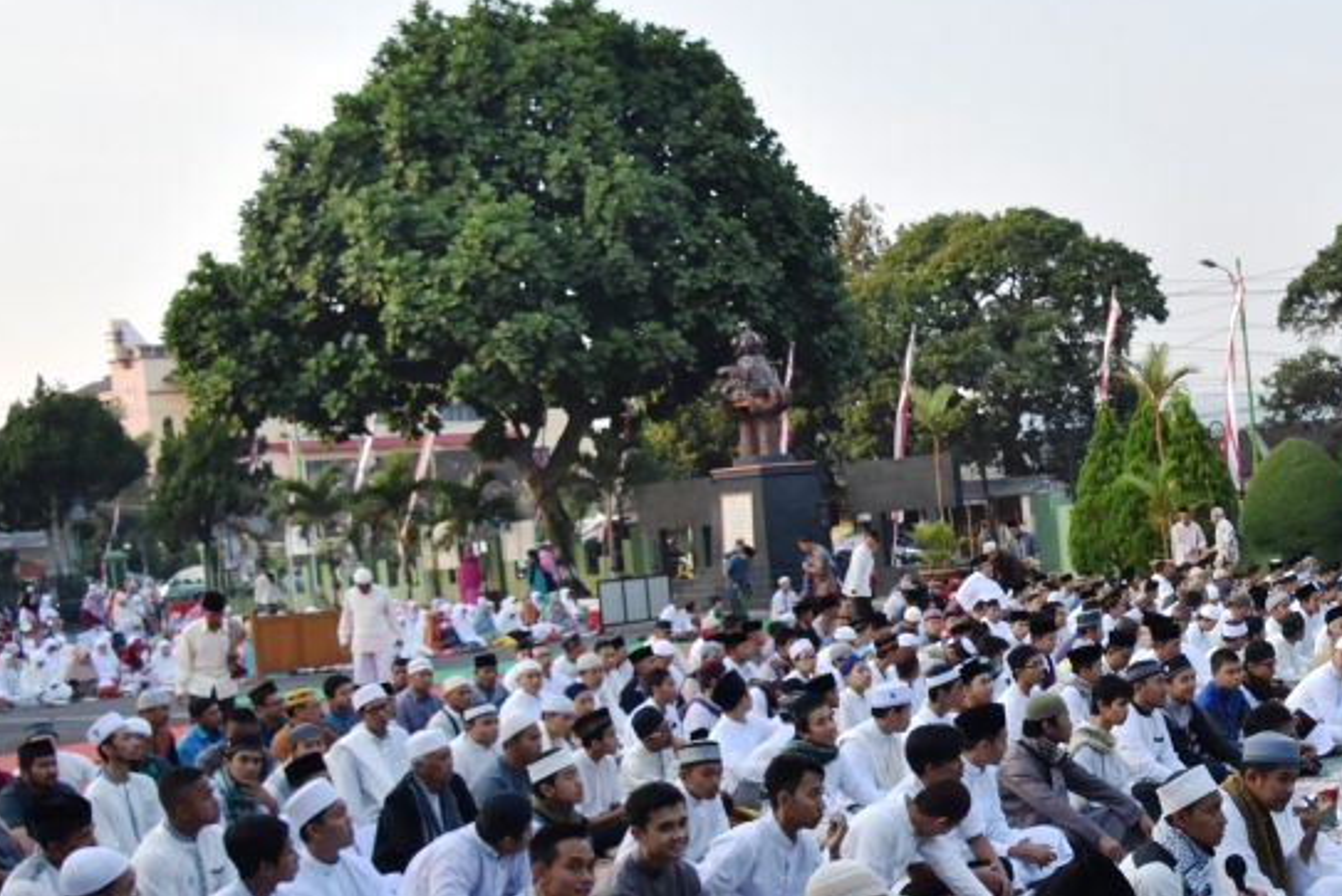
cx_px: 1208
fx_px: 1902
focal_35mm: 51
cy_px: 613
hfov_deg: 36.4
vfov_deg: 26.3
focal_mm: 18
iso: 800
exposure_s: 1/320
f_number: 9
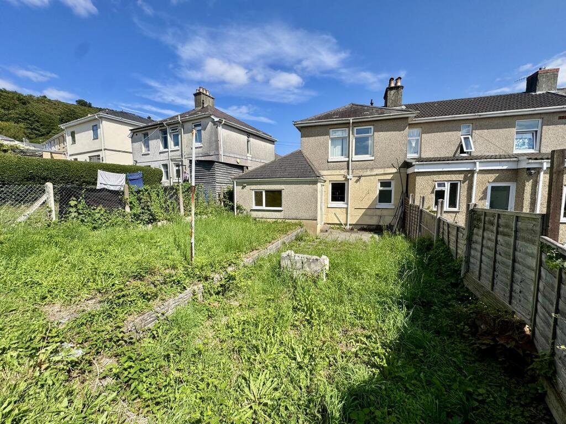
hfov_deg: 102.1
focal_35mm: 14
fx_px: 229
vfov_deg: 85.7
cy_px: 212
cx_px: 283
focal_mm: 2.22
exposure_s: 1/1976
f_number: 2.2
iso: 40
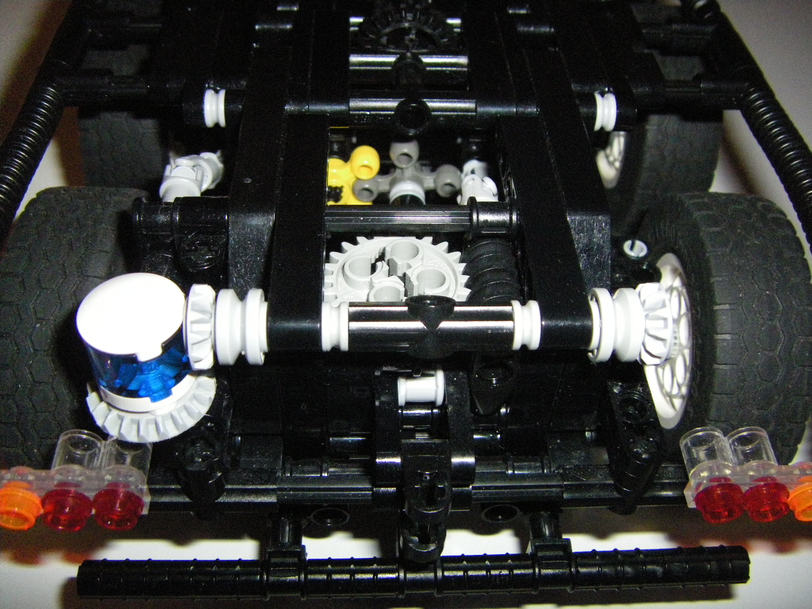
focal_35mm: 38
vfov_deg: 37.7
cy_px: 304
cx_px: 406
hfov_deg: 49.0
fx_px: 891
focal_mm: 6.3
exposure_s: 1/50
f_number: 7
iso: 640
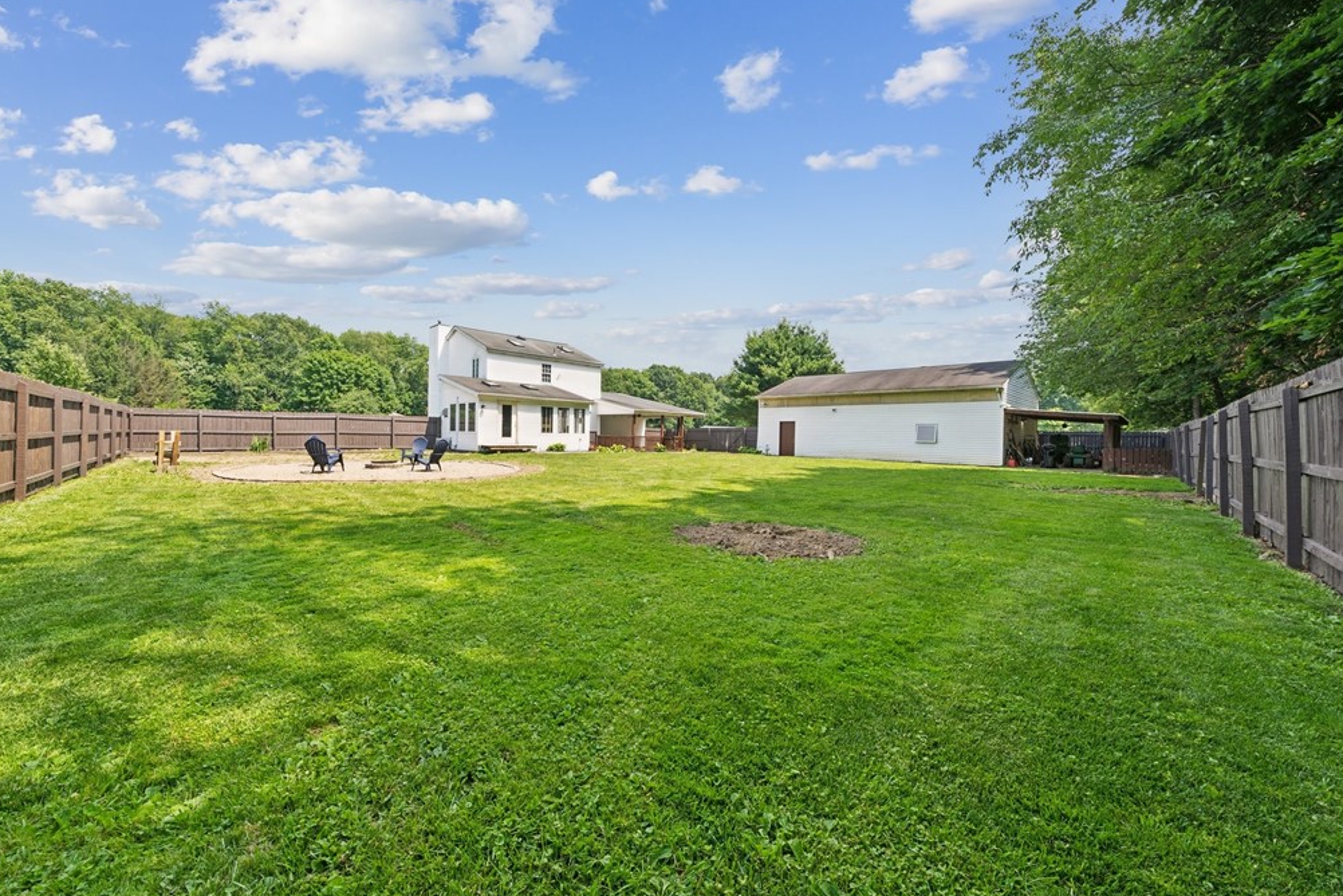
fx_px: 485
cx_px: 622
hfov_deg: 108.1
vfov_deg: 85.4
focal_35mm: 13
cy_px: 431
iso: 50
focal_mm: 12
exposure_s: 1/15
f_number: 11
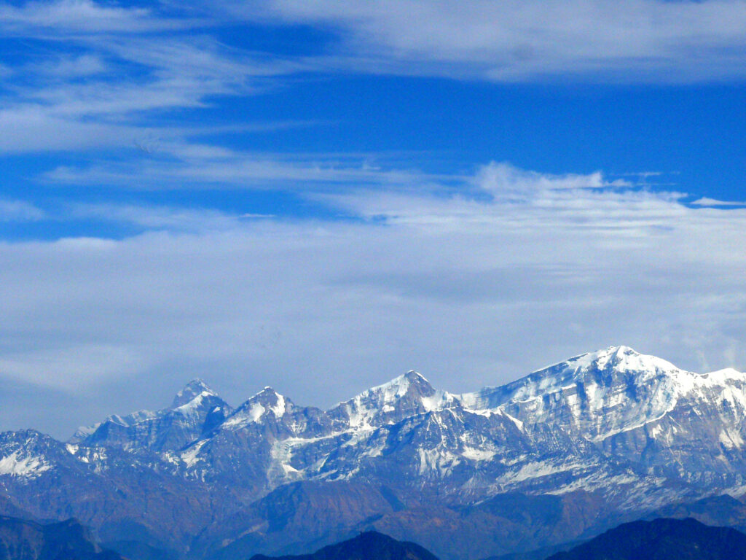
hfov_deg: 11.5
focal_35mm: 172
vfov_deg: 8.6
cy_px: 280
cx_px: 373
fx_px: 3707
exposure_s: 1/800
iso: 200
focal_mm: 36.3
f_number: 11
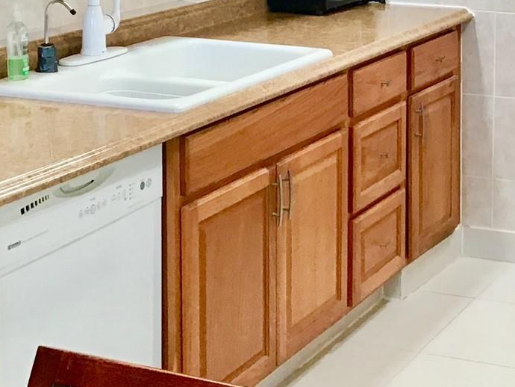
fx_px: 1369
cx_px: 441
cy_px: 20
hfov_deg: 20.9
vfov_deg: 15.8
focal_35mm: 92
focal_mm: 3.3
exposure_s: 1/30
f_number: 2.4
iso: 64
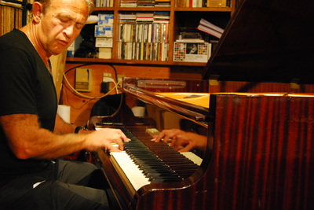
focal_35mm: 52
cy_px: 105
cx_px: 157
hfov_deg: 37.8
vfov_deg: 25.8
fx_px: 458
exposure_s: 1/10
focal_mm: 35
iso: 1600
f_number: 5
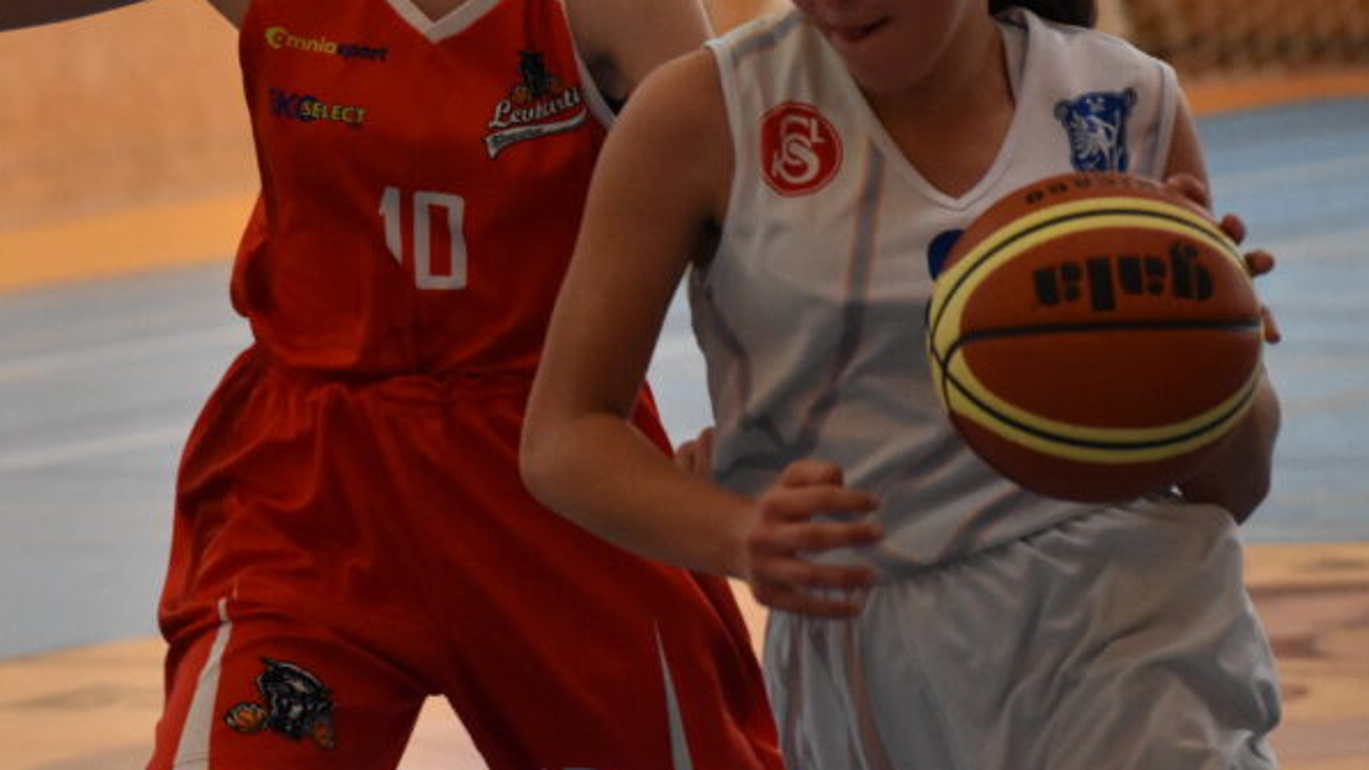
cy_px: 82
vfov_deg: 3.7
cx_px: 554
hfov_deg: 6.7
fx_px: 11759
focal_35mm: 324
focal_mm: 120
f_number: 4.8
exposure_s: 1/800
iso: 4000
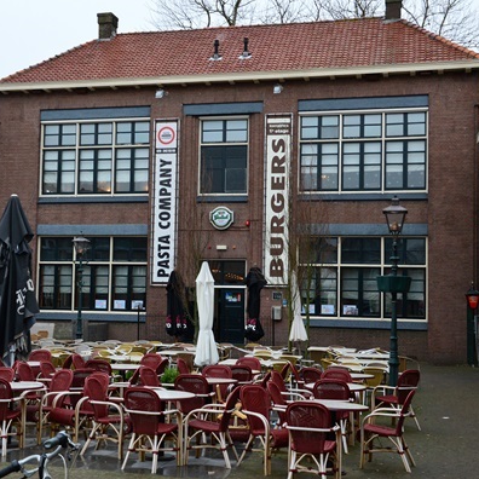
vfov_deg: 31.6
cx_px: 189
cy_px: 239
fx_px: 845
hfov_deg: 31.5
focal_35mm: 54
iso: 800
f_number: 7.1
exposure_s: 1/160
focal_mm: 28
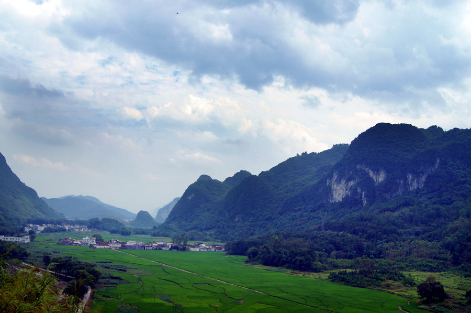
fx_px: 431
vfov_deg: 39.8
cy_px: 156
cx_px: 236
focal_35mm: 33
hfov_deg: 57.3
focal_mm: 22
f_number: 6.3
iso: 100
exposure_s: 1/500
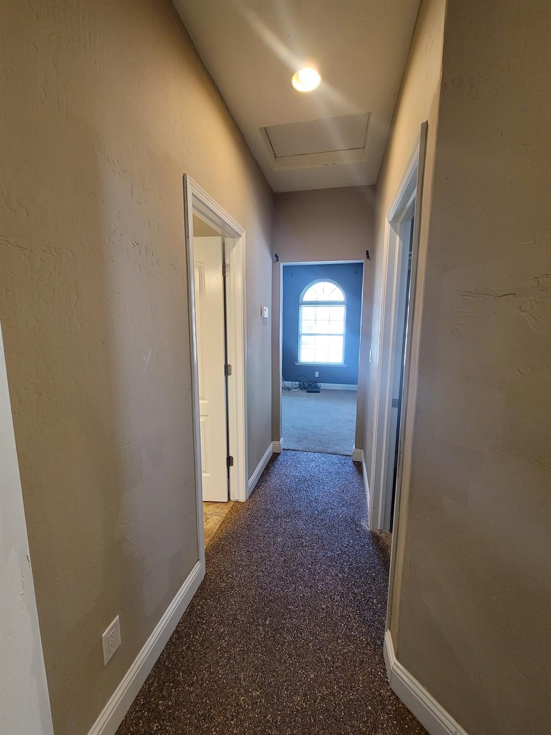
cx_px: 276
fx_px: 276
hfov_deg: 89.9
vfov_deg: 106.2
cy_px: 368
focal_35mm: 13
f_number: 2.2
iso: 320
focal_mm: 2.2
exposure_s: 1/60
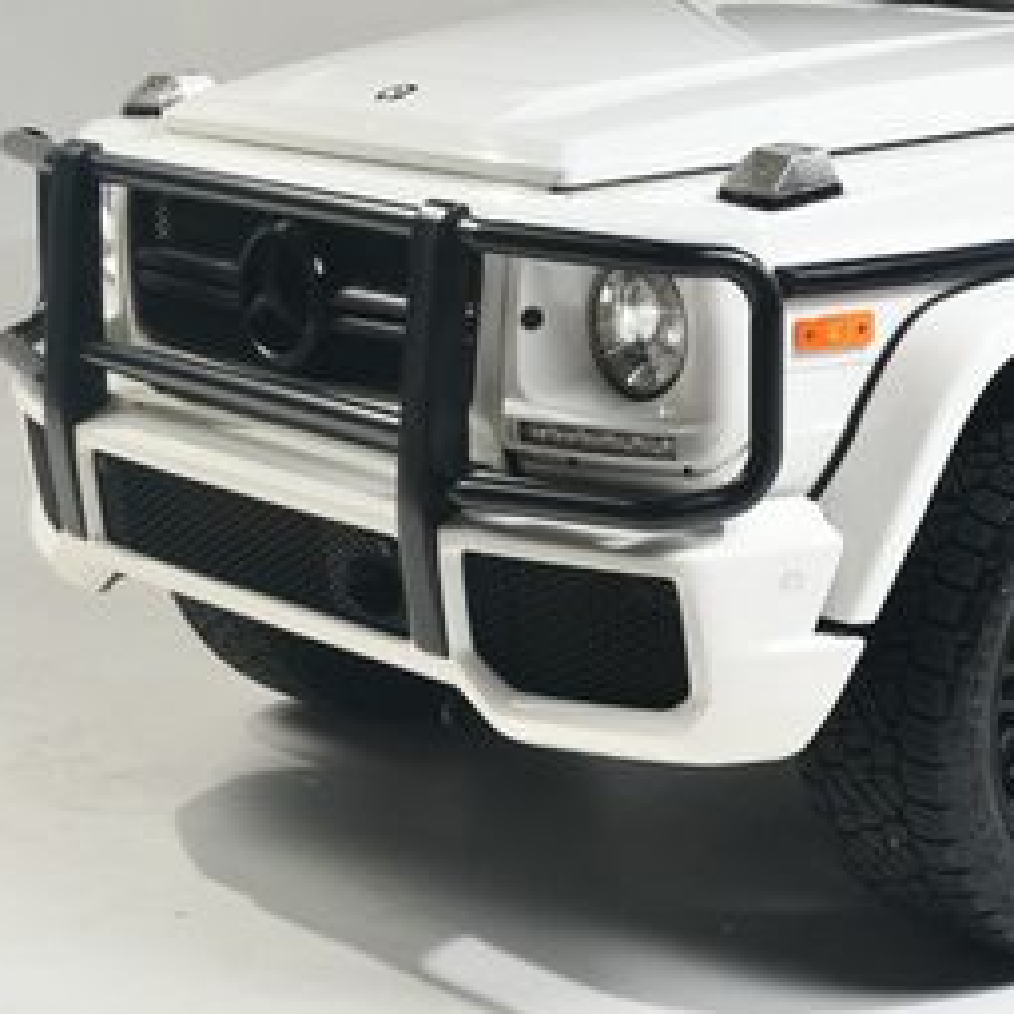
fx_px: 2751
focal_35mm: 83
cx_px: 1098
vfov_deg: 20.8
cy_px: 322
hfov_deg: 20.0
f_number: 11
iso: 100
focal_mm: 26
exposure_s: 1/160
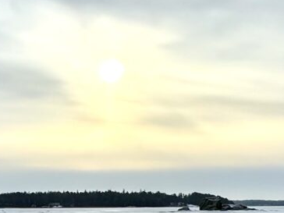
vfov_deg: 18.0
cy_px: 269
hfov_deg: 22.5
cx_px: -91
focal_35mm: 77
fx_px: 632
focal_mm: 2.22
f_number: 2.2
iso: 50
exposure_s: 1/1420
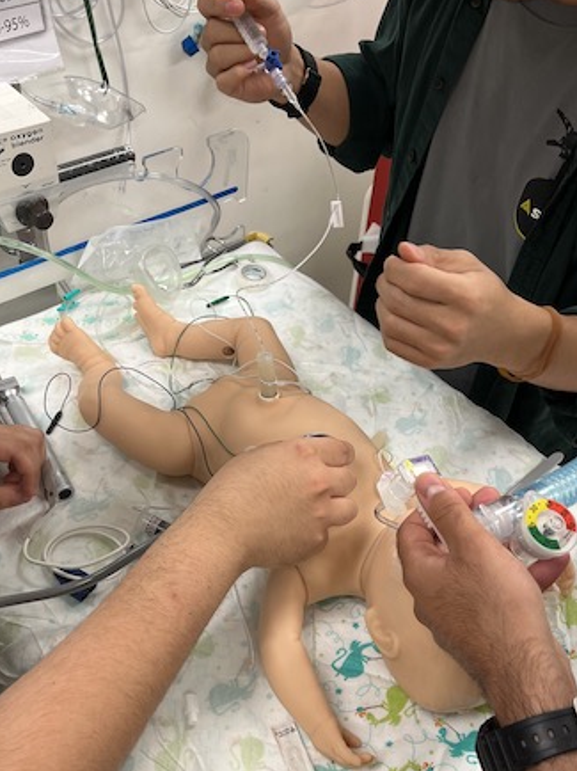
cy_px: 481
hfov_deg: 41.7
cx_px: 304
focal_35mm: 34
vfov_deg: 53.4
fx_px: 756
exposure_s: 1/120
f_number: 1.6
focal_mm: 5.1
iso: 125
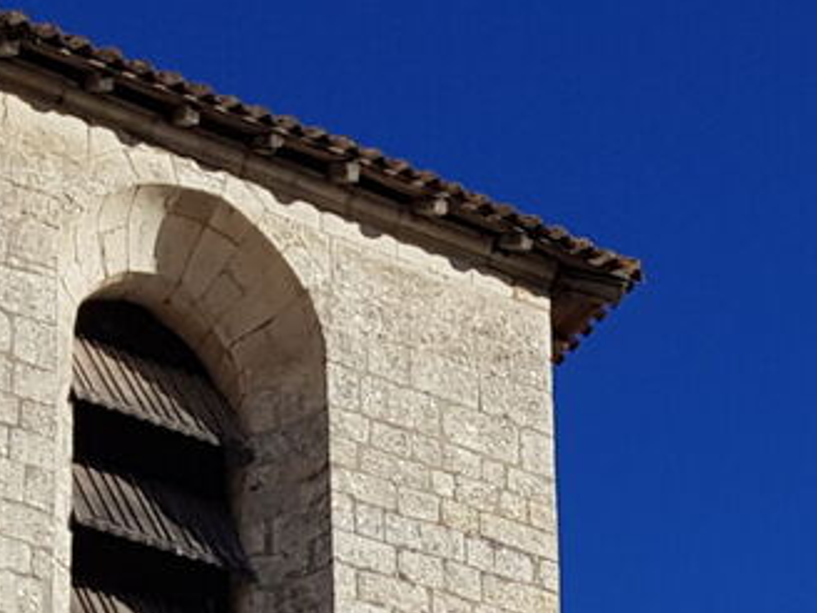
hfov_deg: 15.1
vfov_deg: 10.2
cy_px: 1470
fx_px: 2997
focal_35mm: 127
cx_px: 899
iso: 40
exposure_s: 1/3048
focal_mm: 4.2
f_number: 1.7
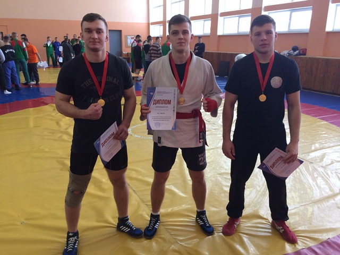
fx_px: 285
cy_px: 128
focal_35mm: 29
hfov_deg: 61.7
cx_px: 170
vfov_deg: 48.2
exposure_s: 1/33
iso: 100
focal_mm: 4.15
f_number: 2.2
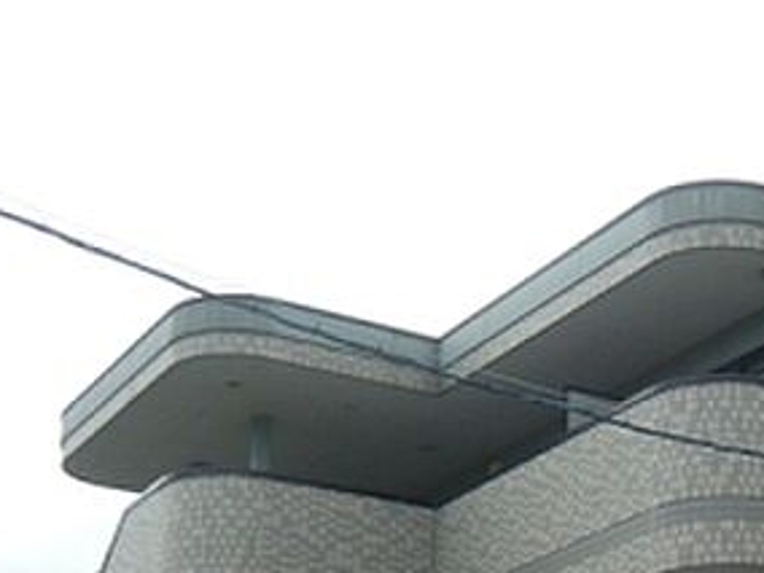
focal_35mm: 81
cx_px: 740
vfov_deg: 17.6
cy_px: 616
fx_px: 1788
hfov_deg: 23.3
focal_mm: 4.9
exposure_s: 1/640
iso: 100
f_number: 2.9
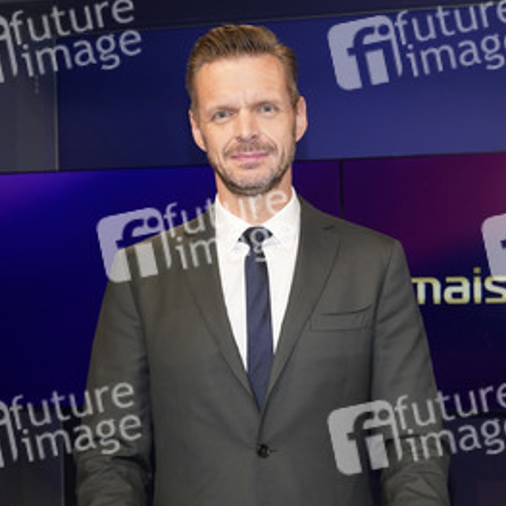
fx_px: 810
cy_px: 333
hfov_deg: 34.7
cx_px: 252
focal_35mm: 49
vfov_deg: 34.4
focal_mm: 38
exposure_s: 1/160
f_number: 5.6
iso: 2000
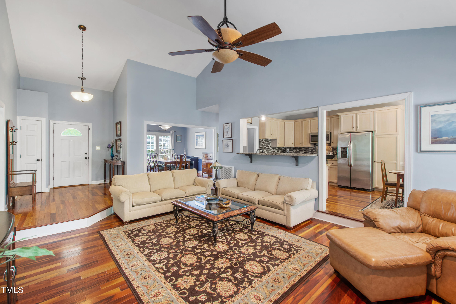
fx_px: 190
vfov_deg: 77.3
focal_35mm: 15
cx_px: 228
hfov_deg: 100.4
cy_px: 152
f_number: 8
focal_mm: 10
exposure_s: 1.3
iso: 100
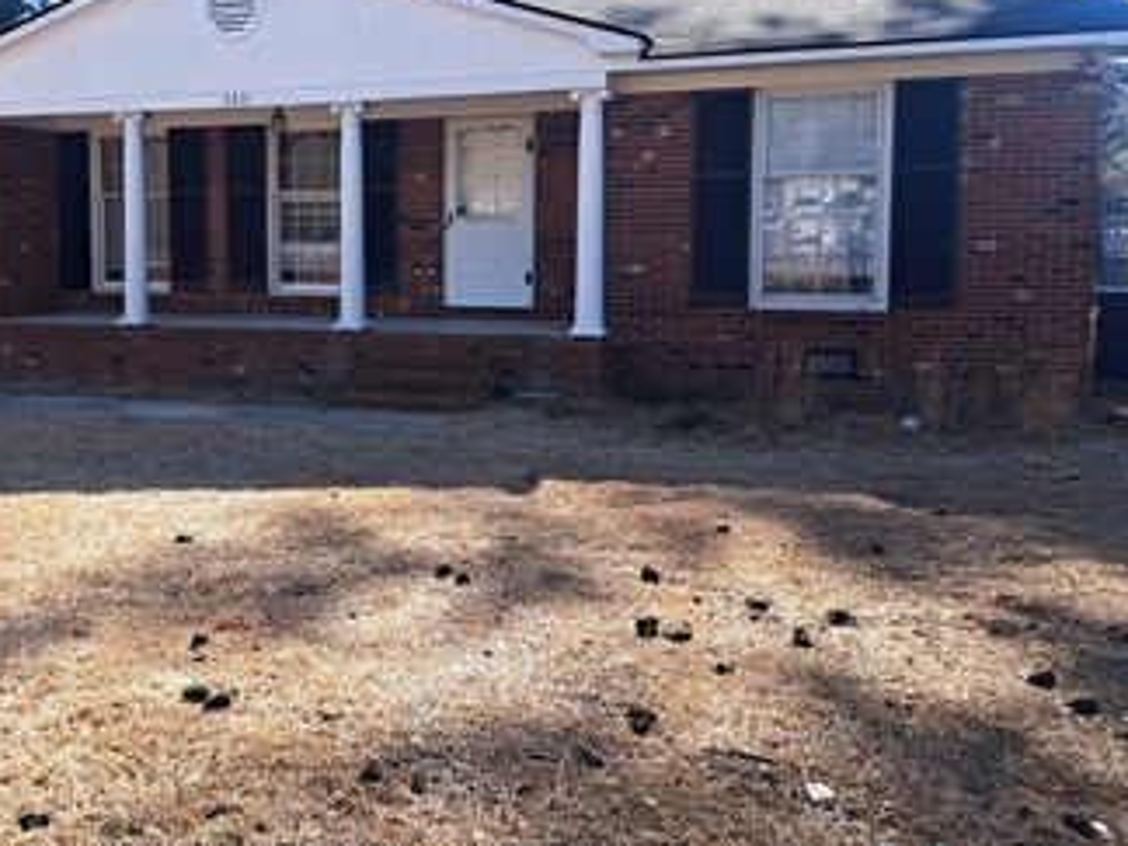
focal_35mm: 37
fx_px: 1206
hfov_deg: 48.9
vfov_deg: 38.5
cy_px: 326
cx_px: 334
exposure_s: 1/217
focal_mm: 5.23
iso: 50
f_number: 1.8
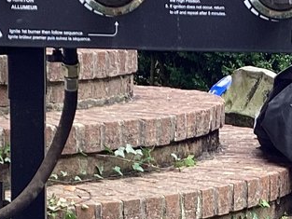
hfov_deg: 12.9
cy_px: 223
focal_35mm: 150
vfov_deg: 9.8
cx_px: 319
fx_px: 1266
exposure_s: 1/100
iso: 32
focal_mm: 3.3
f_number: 2.4
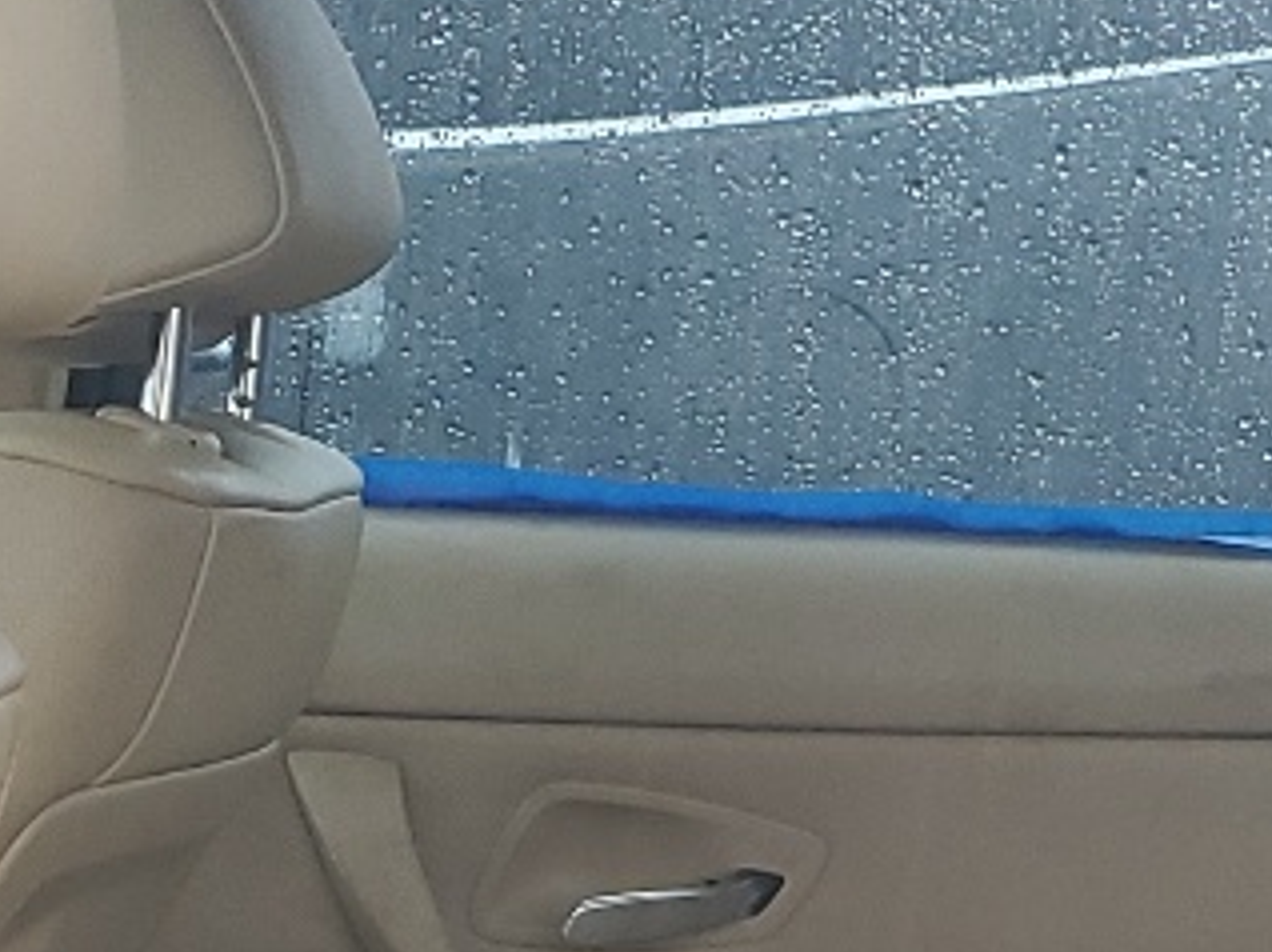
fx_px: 4810
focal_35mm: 131
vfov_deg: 10.6
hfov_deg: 15.0
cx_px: 860
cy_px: 1700
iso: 61
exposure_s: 1/120
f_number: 1.5
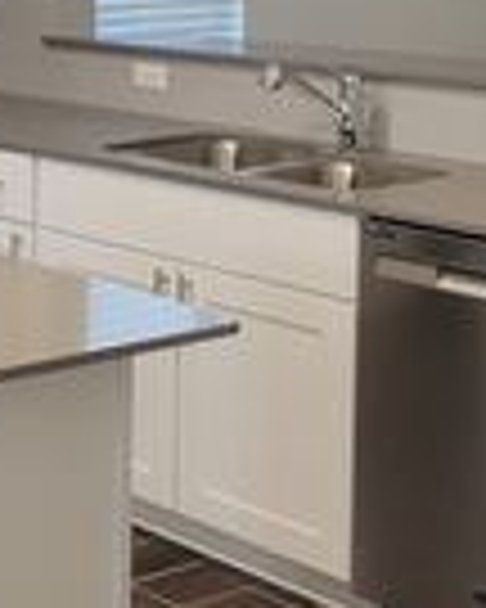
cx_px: -310
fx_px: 1690
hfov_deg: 14.8
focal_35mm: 94
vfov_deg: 20.0
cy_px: 56
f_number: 1.8
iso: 200
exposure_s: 1/60
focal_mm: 5.4
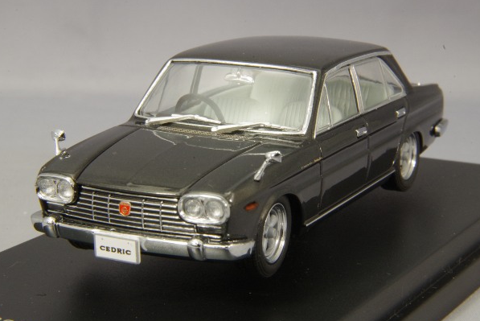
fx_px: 1601
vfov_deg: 11.4
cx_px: 233
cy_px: 155
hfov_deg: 17.0
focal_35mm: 120
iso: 800
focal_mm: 75
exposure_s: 1/2.5
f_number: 32
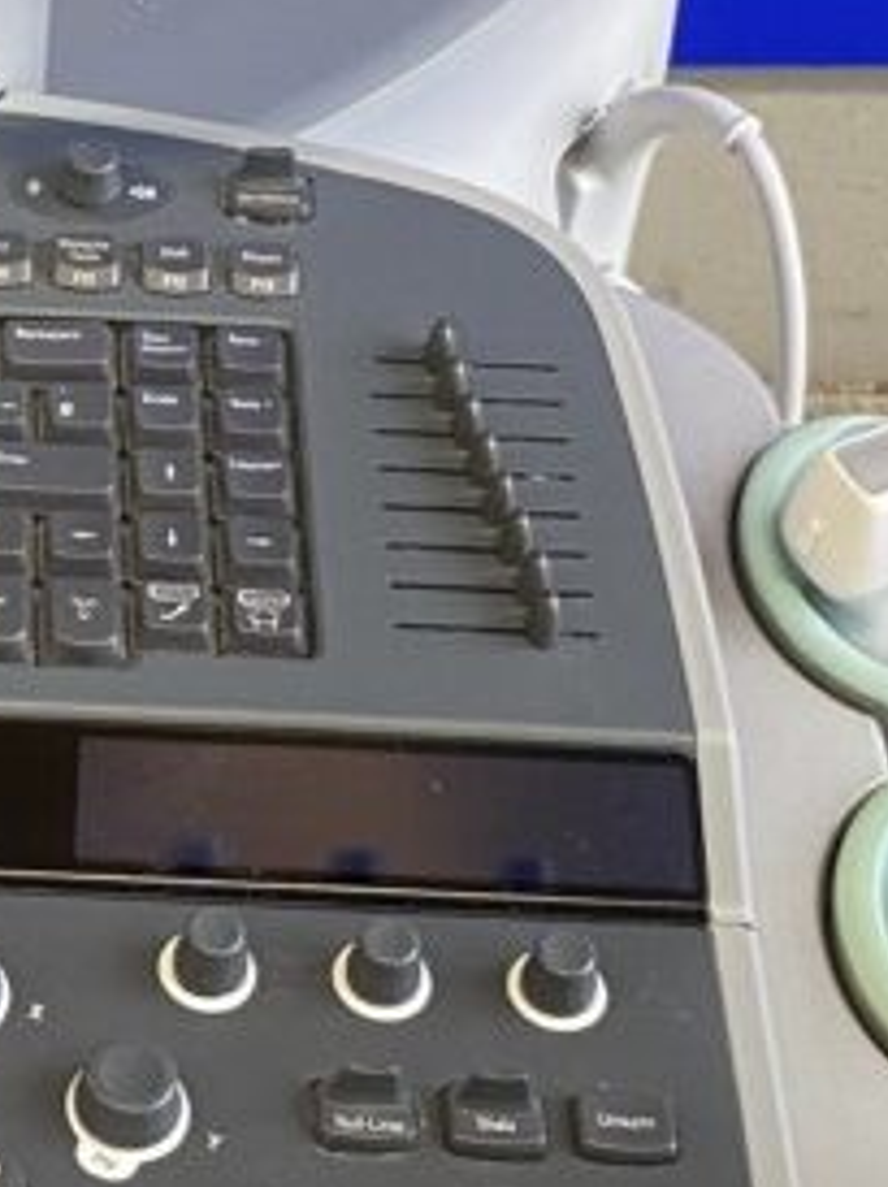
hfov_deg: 12.6
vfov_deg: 17.0
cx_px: -195
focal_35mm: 114
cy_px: 69
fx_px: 3905
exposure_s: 1/50
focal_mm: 4.25
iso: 100
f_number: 1.8
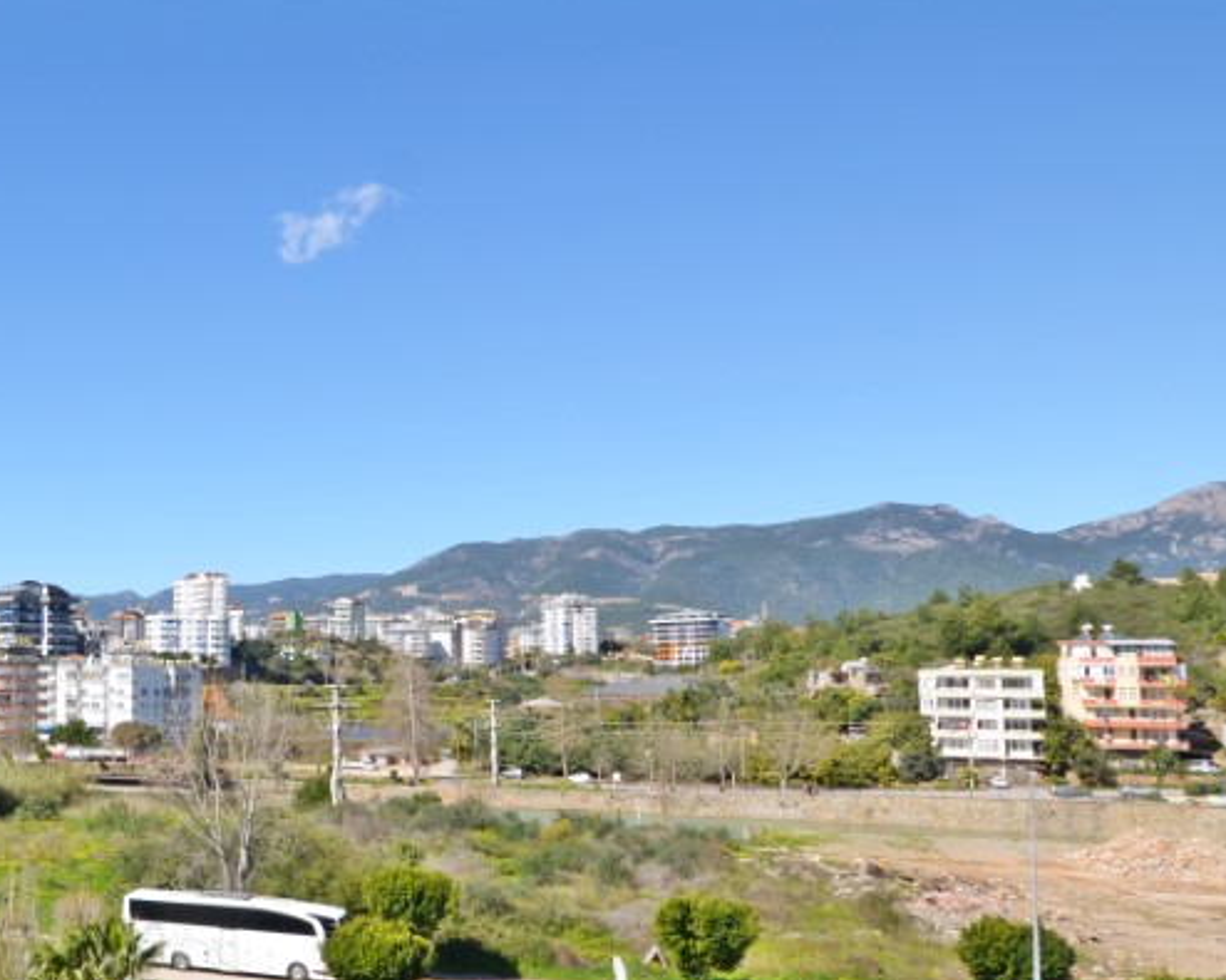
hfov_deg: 46.0
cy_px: 541
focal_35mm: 33
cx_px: 15
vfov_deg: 44.5
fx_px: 1197
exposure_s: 1/250
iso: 100
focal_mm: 10
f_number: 9
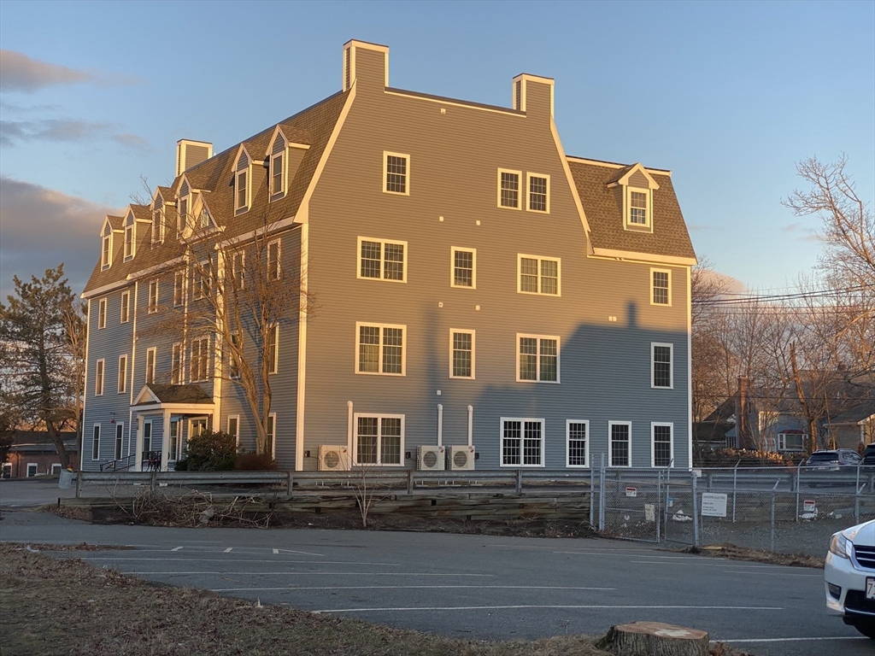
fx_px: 1314
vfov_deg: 28.0
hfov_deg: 36.8
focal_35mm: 52
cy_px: 328
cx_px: 438
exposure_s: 1/276
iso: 20
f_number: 2
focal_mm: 6
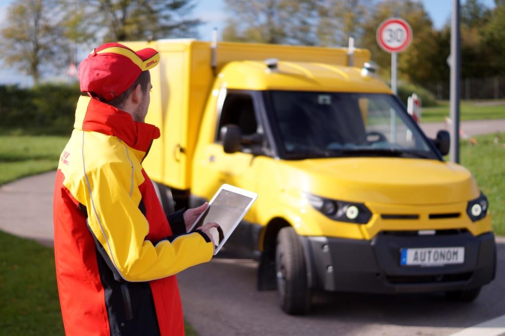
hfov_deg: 27.0
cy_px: 168
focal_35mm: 75
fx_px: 1052
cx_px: 252
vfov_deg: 18.2
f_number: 1.8
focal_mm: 50
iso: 100
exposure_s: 1/3200
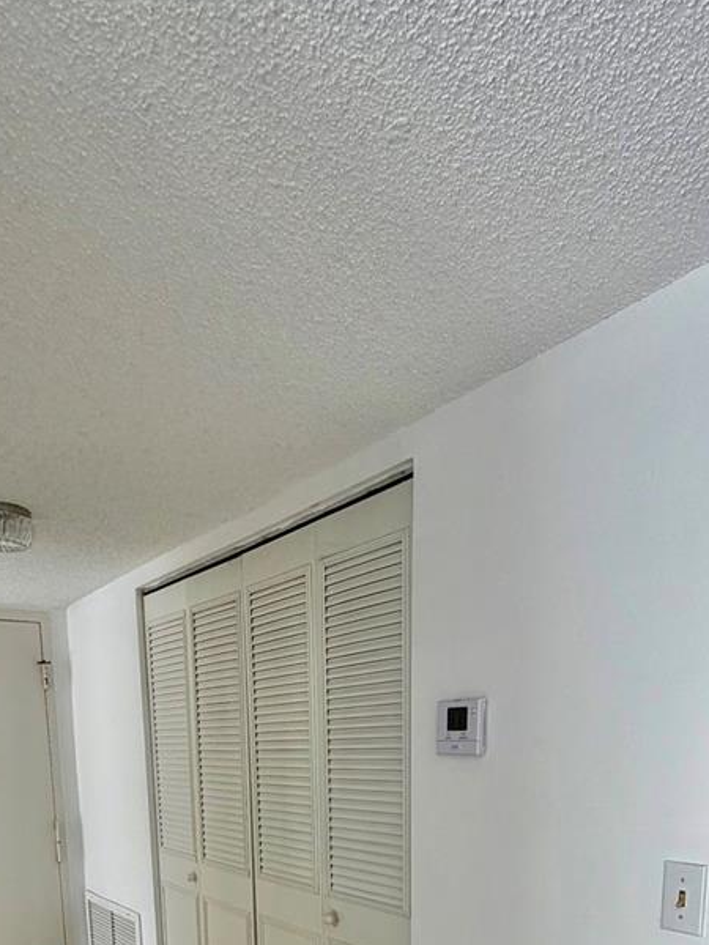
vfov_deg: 54.1
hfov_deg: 49.6
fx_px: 765
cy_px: 874
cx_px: 312
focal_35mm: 28
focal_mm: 2.22
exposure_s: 1/121
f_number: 2.2
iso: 64
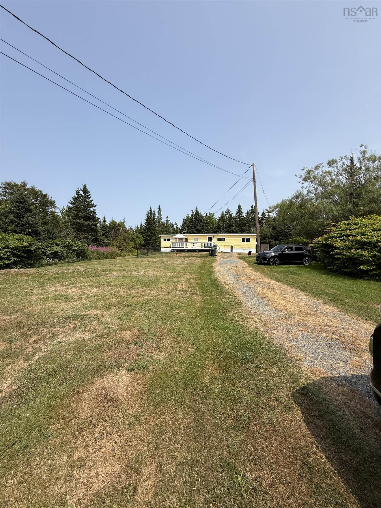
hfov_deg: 85.7
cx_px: 190
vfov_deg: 102.1
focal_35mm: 14
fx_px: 205
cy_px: 254
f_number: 2.2
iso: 50
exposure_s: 1/2165
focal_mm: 2.22
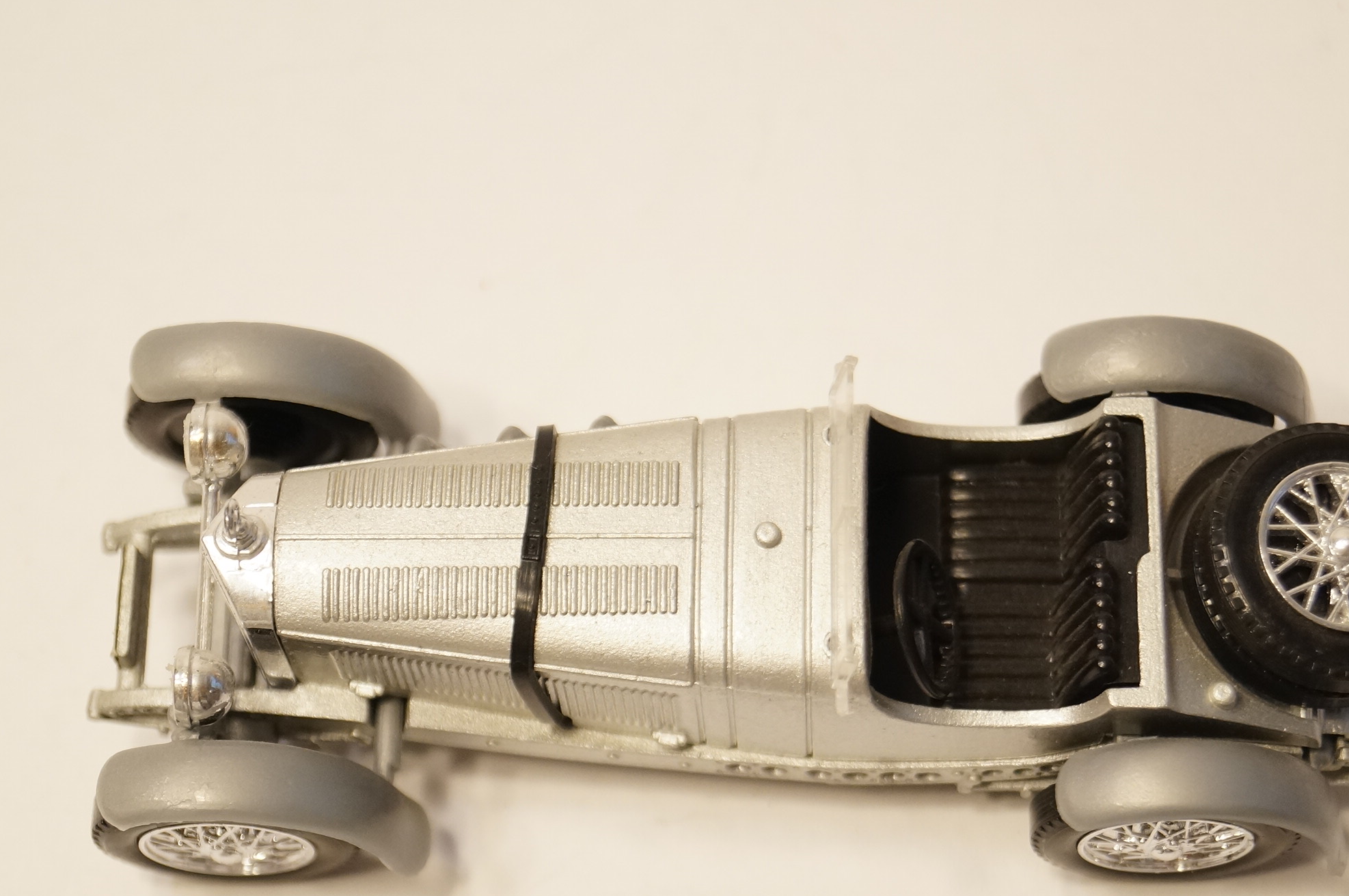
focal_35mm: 93
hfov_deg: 21.9
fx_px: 3480
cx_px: 788
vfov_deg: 14.6
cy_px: 552
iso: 800
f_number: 5.6
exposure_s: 1/80
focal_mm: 50
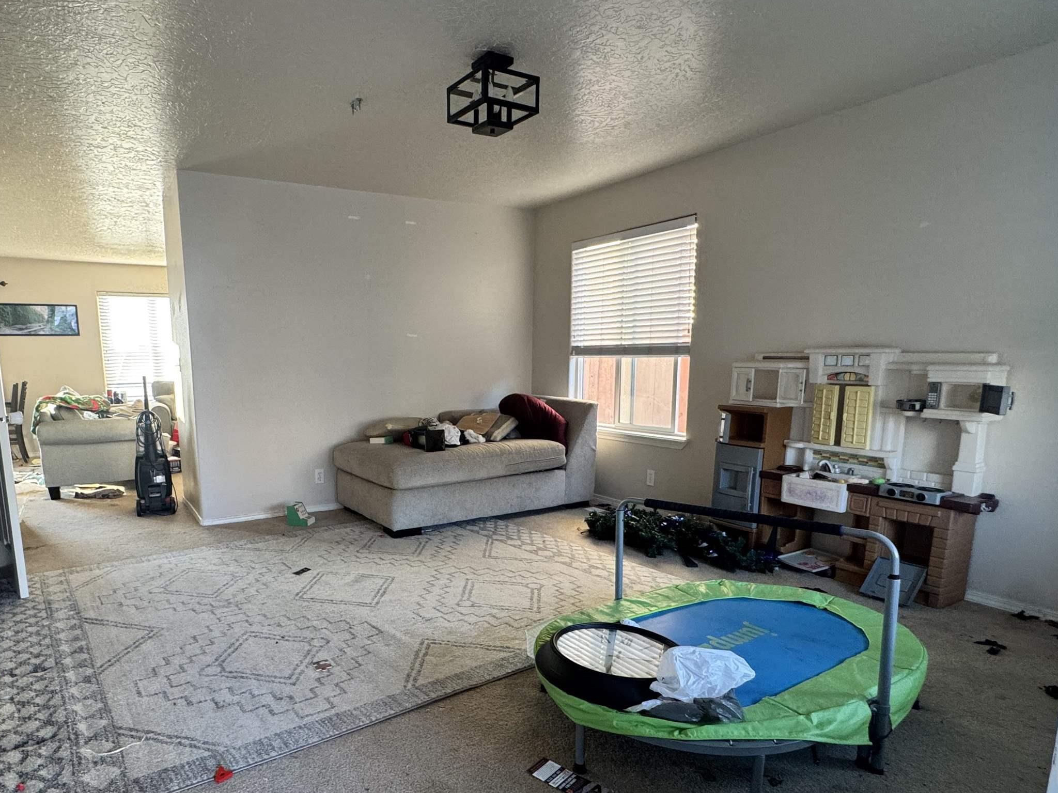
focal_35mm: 21
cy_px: 465
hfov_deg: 78.1
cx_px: 426
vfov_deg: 63.0
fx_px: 642
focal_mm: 2.22
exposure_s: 1/60
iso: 200
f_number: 2.2
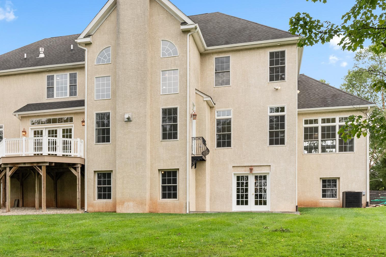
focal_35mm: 38
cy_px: 105
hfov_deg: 49.8
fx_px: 408
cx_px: 130
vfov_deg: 35.0
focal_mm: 28
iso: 400
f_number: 11
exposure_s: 1/100
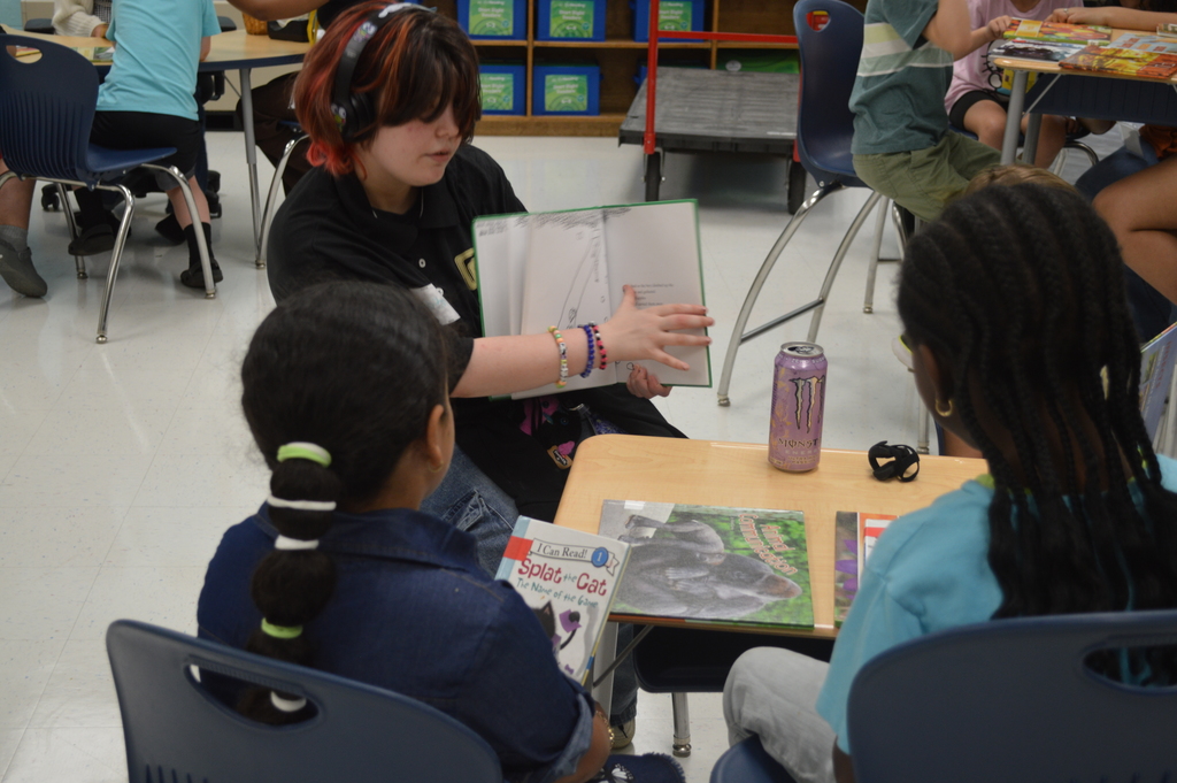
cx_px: 588
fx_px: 1666
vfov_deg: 26.4
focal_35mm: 51
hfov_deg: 38.9
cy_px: 392
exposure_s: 1/50
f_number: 5
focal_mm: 34
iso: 400
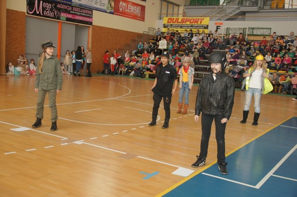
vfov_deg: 31.8
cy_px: 98
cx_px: 148
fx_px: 346
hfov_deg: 46.4
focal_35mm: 42
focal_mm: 28
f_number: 4.5
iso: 400
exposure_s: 1/80
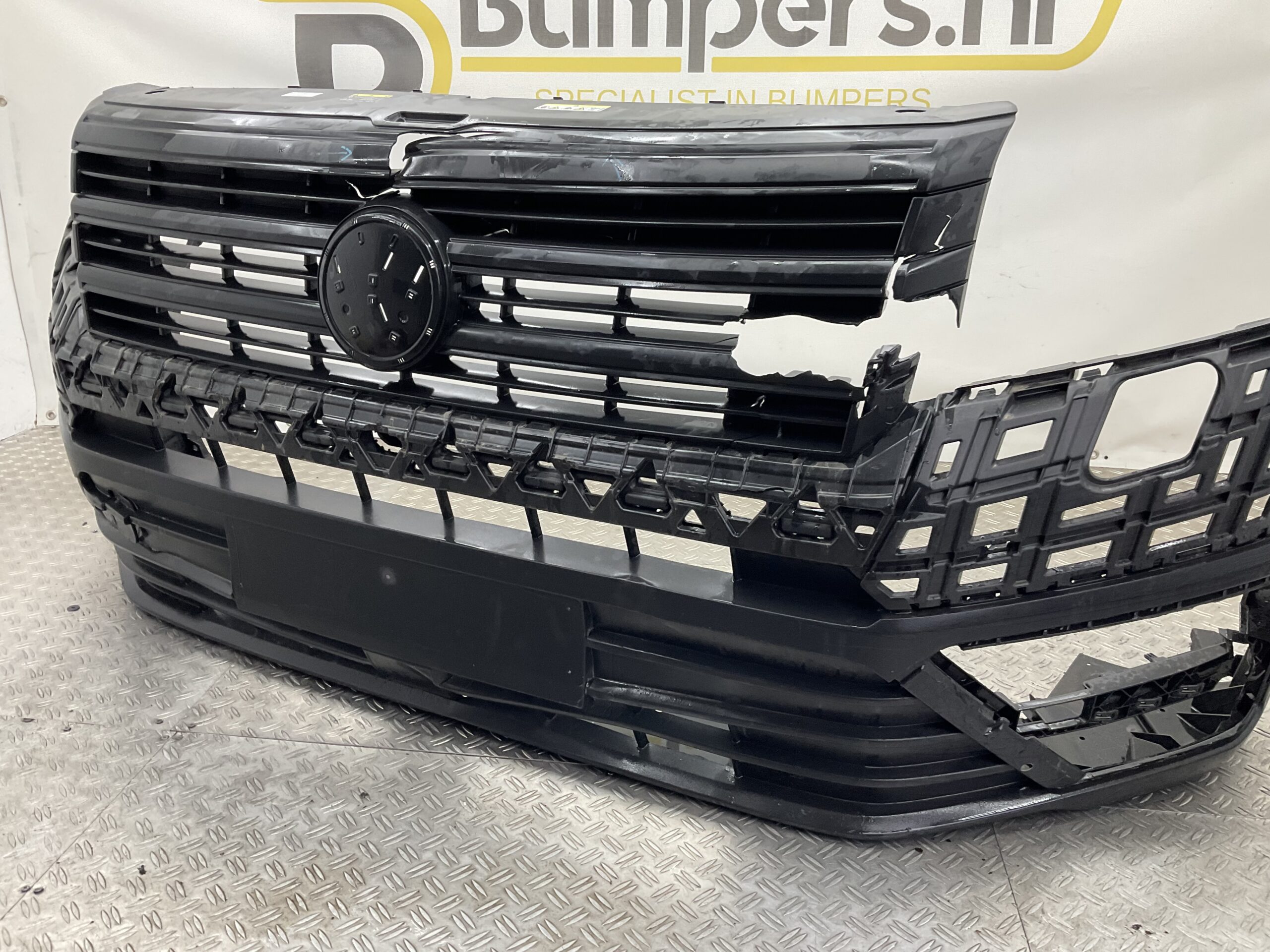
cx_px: 635
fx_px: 1064
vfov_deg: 48.2
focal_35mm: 29
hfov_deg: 61.7
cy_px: 476
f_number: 1.8
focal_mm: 3
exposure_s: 1/120
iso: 64
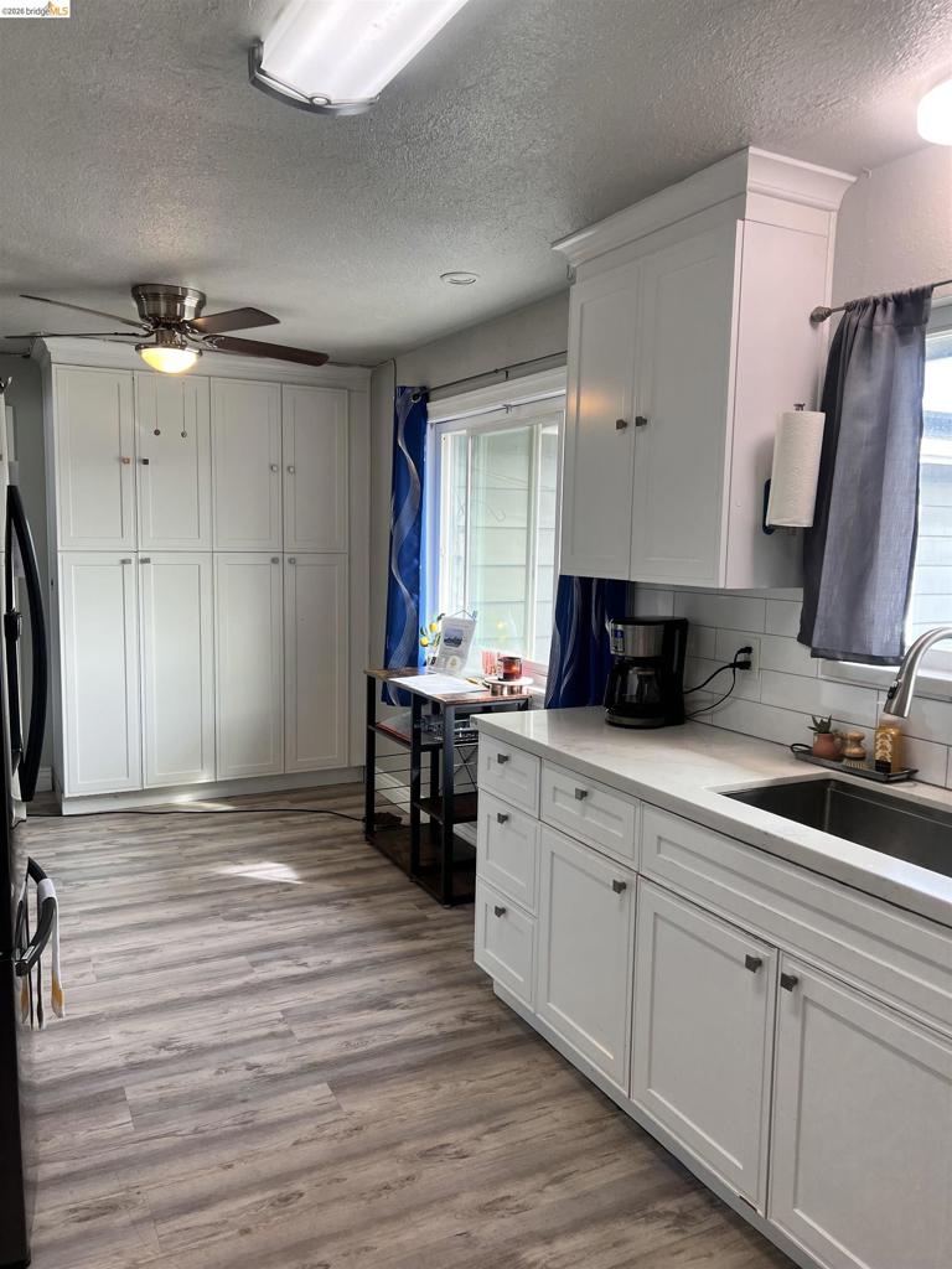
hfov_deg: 53.1
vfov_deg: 67.3
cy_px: 634
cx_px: 476
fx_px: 953
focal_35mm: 26
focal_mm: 5.7
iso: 64
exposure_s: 1/120
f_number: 1.5
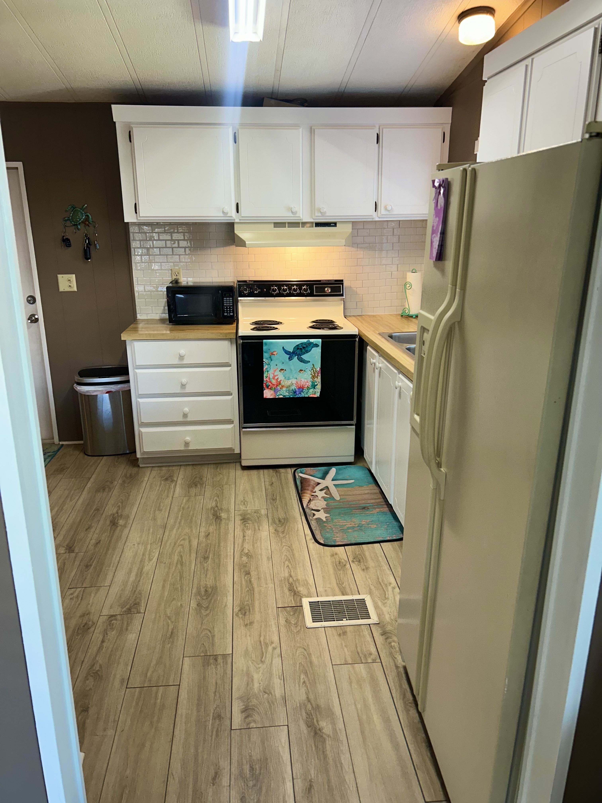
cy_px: 402
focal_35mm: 26
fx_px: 603
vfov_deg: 67.3
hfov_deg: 53.1
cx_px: 301
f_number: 1.5
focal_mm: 5.7
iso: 100
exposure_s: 1/120
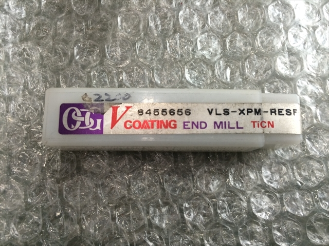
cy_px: 123
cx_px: 164
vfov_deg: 48.2
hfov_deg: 61.7
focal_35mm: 29
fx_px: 276
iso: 80
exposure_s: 1/30
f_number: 2.2
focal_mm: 4.15
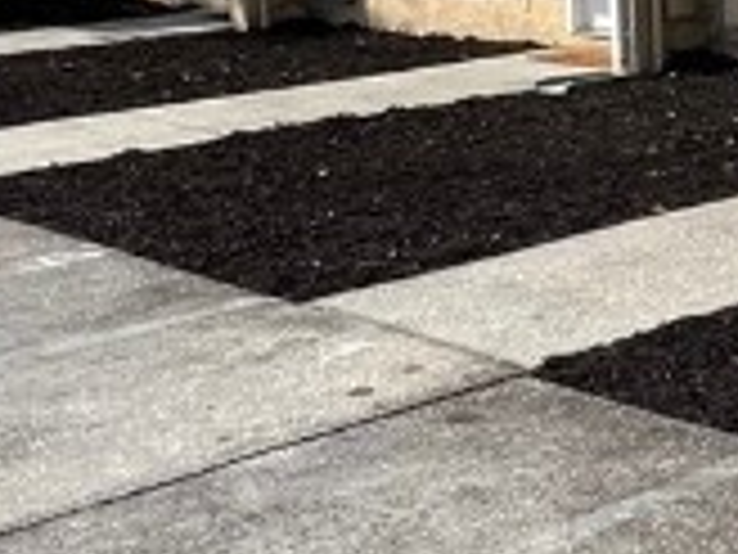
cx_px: 945
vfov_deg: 18.1
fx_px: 1727
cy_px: 158
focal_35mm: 81
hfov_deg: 21.9
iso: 32
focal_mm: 1.57
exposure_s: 1/1815
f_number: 1.8
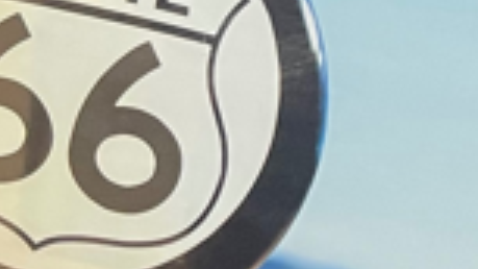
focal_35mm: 167
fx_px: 2116
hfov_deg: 11.7
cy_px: -99
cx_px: -453
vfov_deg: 7.2
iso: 200
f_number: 1.6
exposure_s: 1/60
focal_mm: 4.2
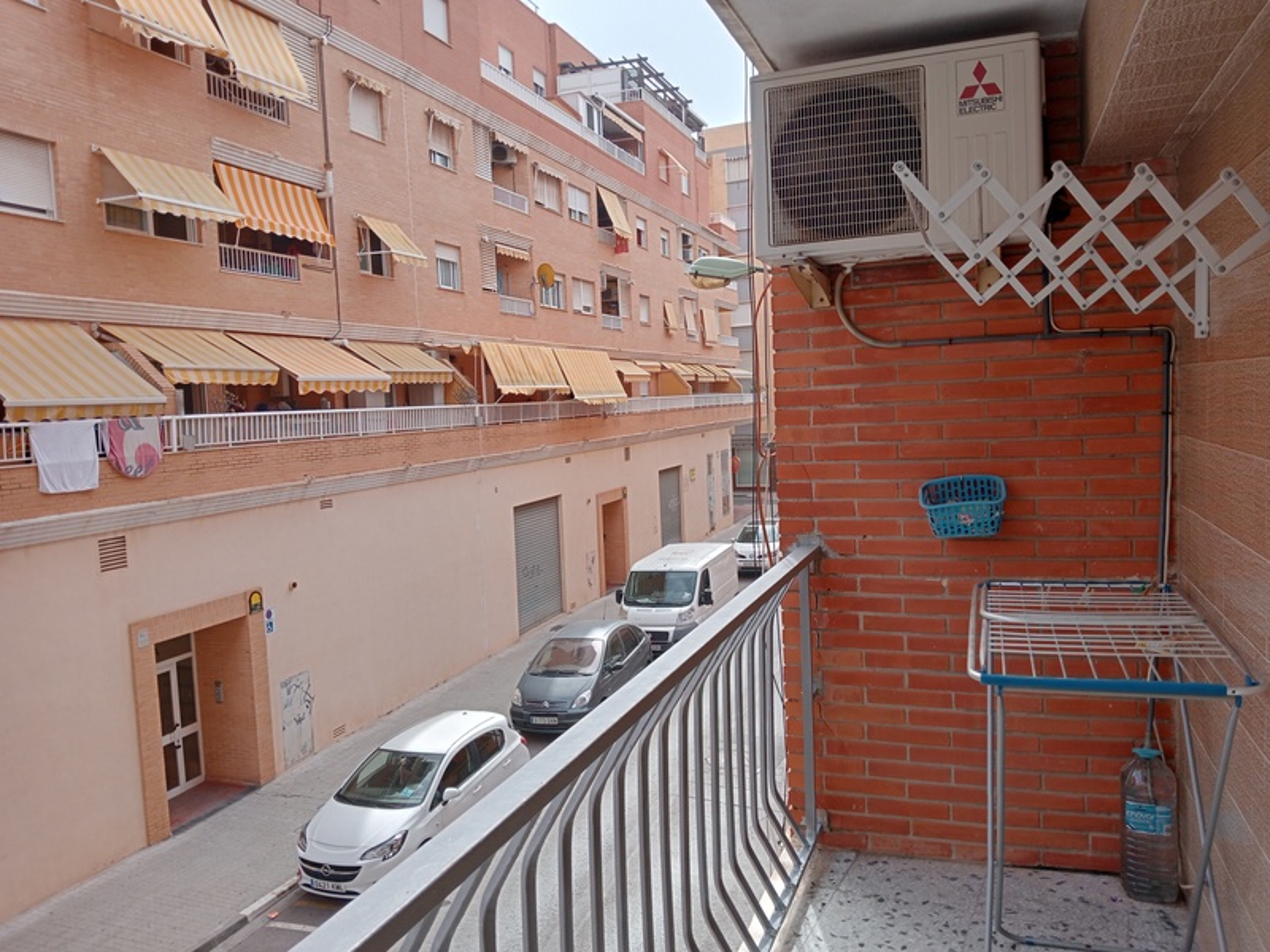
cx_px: 635
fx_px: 1027
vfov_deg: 49.7
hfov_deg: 63.4
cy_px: 476
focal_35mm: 28
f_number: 1.8
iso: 111
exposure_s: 1/365
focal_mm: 4.04
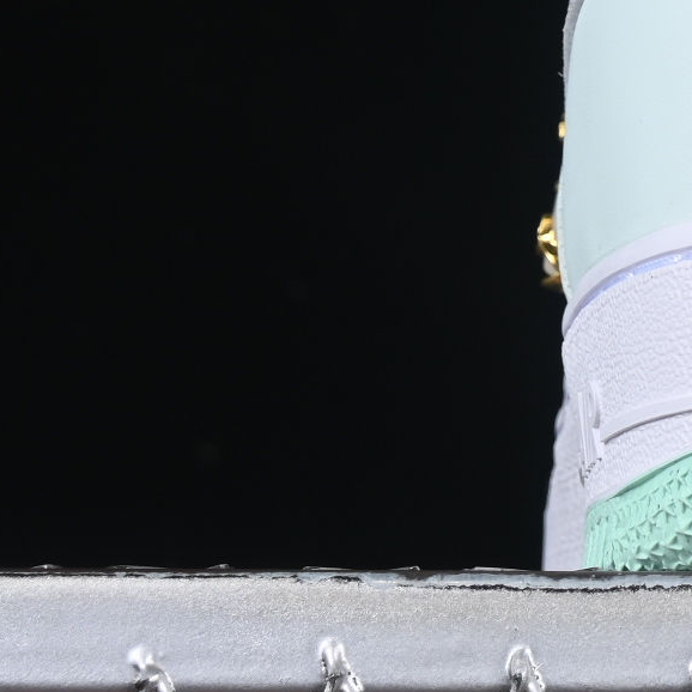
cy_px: -115
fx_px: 6943
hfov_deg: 5.6
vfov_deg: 5.7
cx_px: 1248
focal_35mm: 307
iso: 160
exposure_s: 1/80
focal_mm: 50
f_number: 8
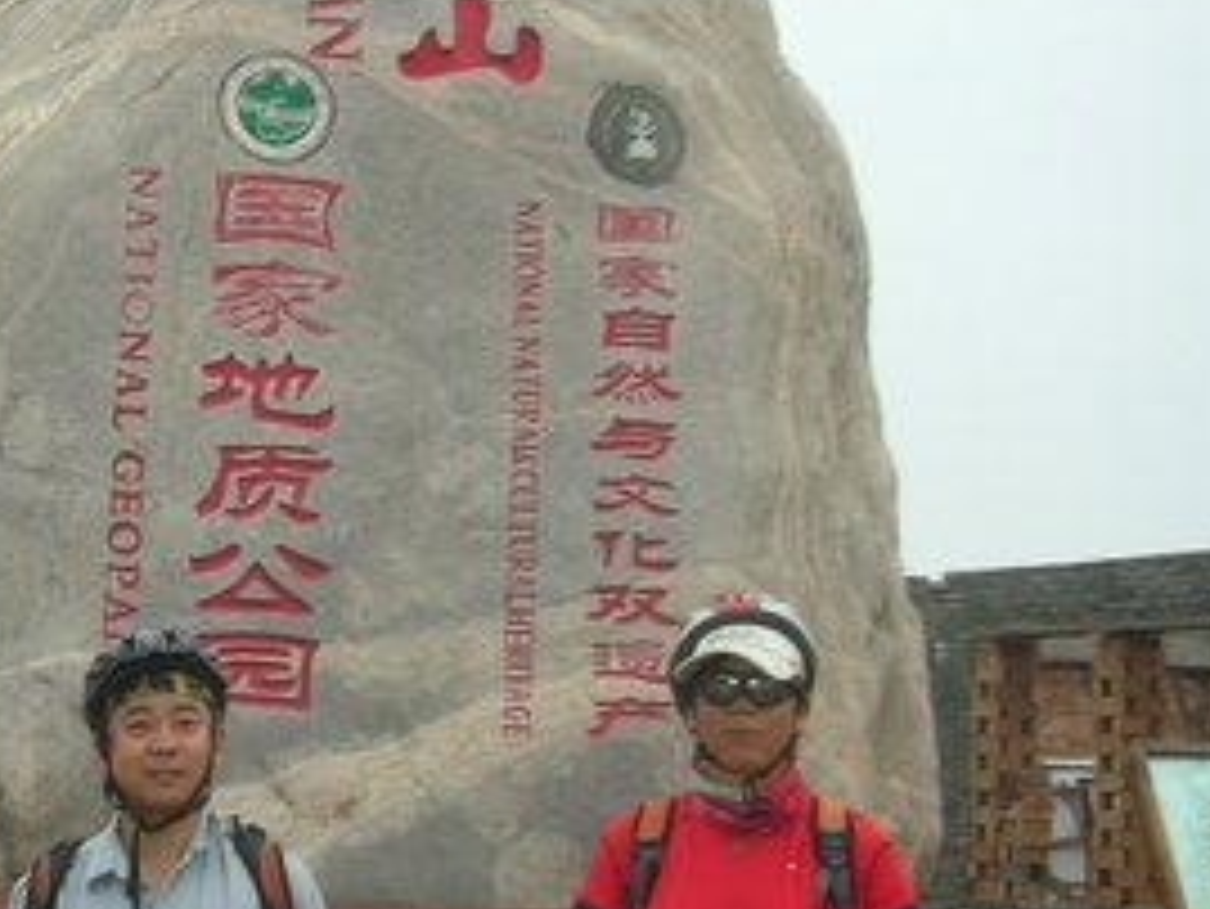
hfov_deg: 23.9
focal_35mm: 78
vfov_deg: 18.9
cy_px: 518
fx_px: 2728
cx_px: -4
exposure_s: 1/46.6
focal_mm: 5.8
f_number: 3
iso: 71
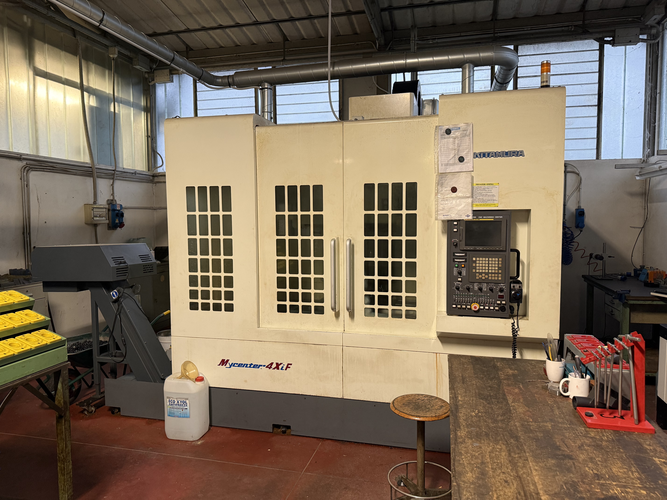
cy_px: 250
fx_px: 462
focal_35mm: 24
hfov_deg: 71.6
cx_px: 334
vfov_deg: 56.8
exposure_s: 1/50
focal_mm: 6.76
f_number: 1.78
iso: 250
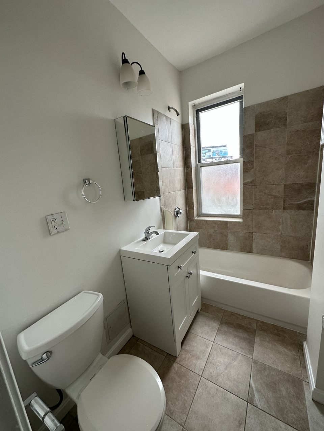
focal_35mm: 14
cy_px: 216
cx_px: 162
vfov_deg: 102.1
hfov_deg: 85.7
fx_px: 175
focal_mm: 2.22
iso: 64
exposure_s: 1/99
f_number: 2.2
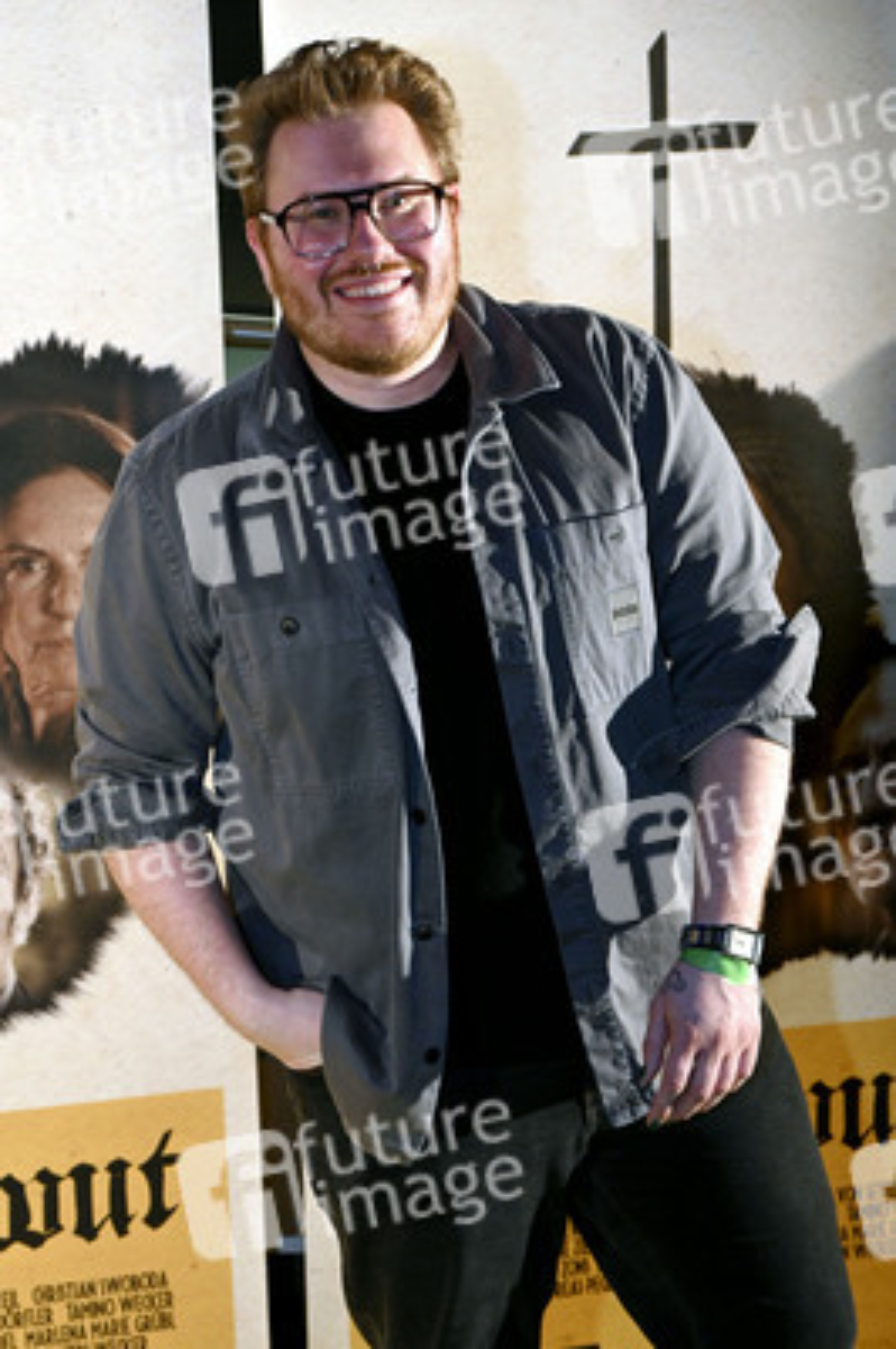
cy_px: 674
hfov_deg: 24.6
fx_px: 2057
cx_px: 448
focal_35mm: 55
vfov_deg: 36.3
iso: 2000
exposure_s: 1/200
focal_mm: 55
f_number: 5.6
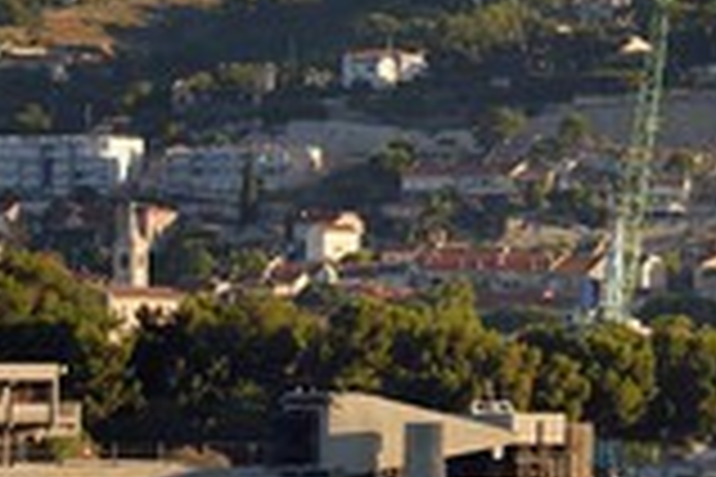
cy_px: 81
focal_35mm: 528
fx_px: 10501
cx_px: 626
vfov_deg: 2.6
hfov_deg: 3.9
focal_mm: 200
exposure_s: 1/640
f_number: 6.3
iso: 200
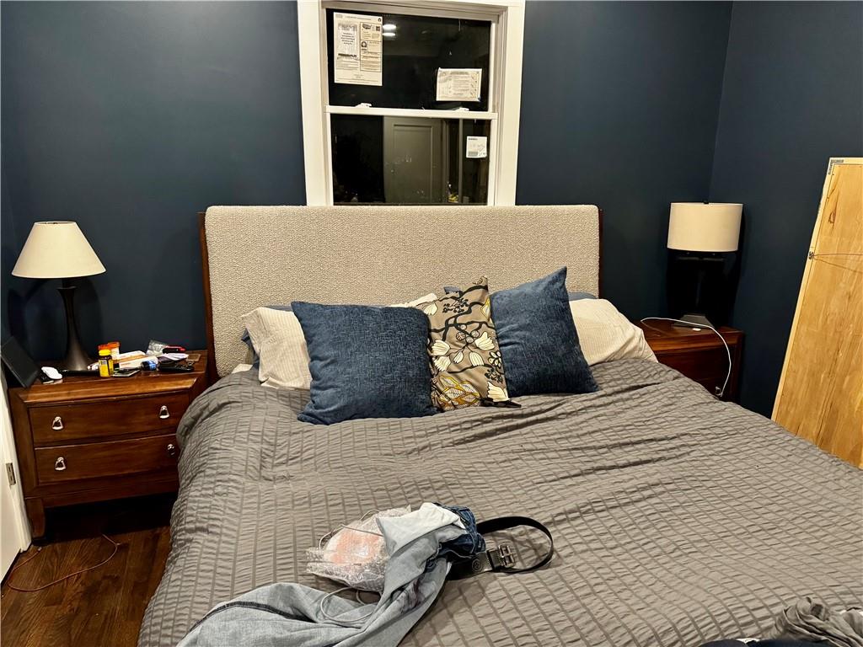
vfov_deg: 56.8
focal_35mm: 24
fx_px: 598
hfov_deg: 71.6
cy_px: 324
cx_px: 432
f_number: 1.78
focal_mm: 6.76
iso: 800
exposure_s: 1/40
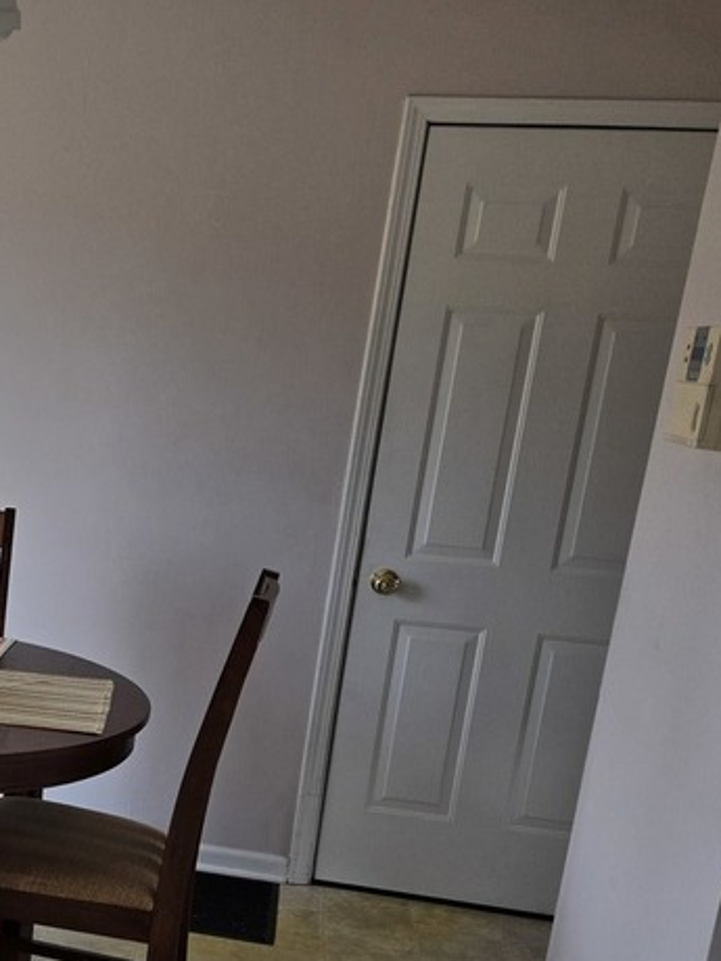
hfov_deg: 24.8
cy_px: 742
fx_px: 1500
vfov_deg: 34.6
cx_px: -111
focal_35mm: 54
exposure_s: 1/180
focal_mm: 5.4
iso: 80
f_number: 1.8
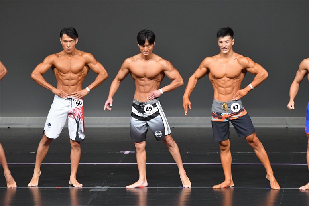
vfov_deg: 4.6
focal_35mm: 300
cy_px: 103
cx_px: 154
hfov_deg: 6.9
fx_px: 2574
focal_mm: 200
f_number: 5.6
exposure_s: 1/400
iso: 4000
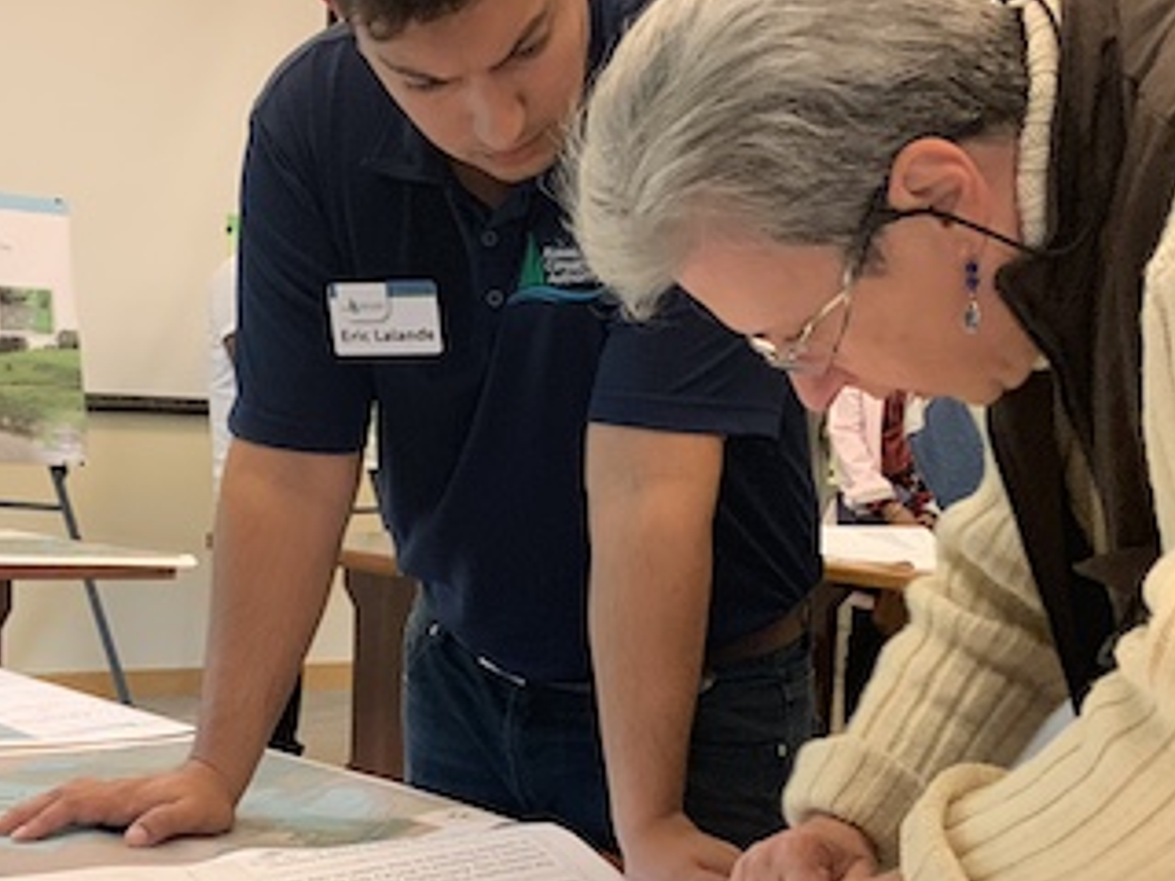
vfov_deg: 22.3
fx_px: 2206
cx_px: 565
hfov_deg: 29.8
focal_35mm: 65
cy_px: 675
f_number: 1.8
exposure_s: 1/30
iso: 400
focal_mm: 4.25
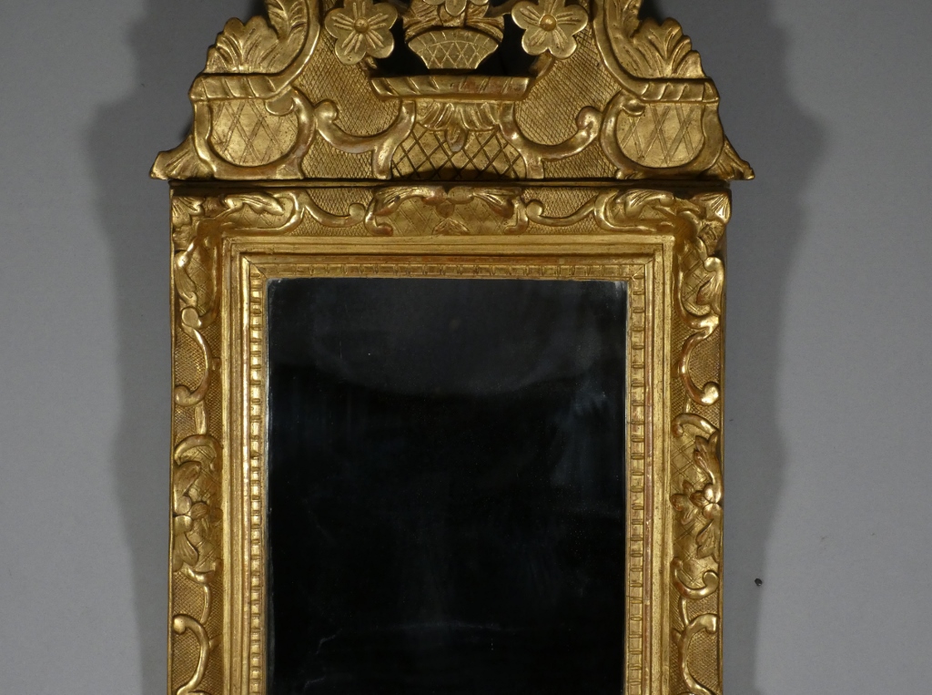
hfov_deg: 16.5
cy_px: 348
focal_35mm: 120
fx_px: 3223
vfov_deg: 12.3
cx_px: 466
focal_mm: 21.5
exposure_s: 1/125
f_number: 5.1
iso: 400
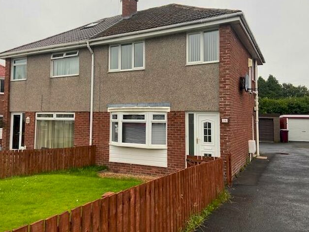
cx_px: 153
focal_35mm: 29
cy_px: 104
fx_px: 259
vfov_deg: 48.1
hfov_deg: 61.7
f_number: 1.8
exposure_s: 1/122
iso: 32
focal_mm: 4.25
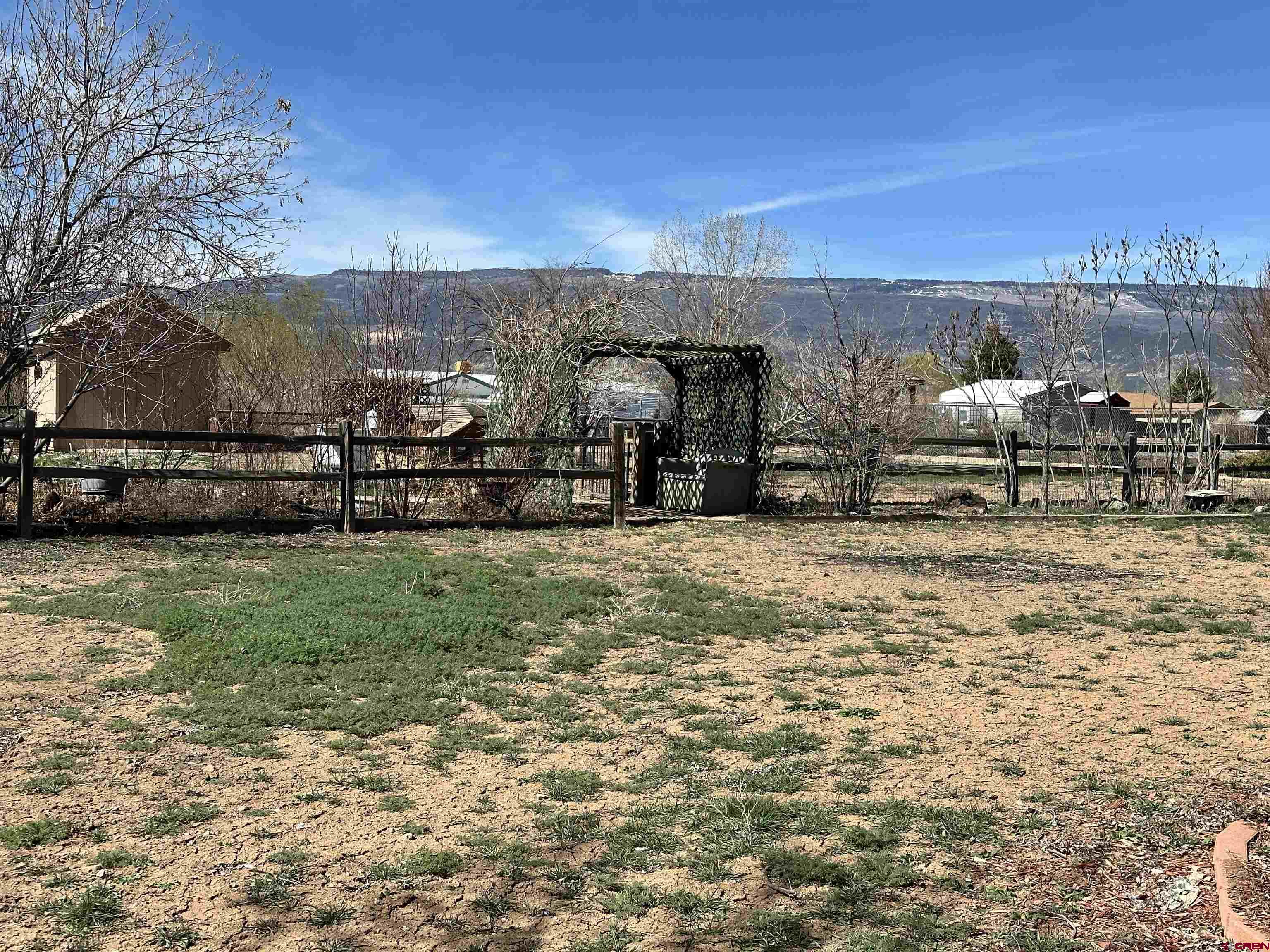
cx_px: 635
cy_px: 476
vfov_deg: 30.3
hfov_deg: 39.7
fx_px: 1761
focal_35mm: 48
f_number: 1.78
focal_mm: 6.86
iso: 64
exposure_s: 1/4566
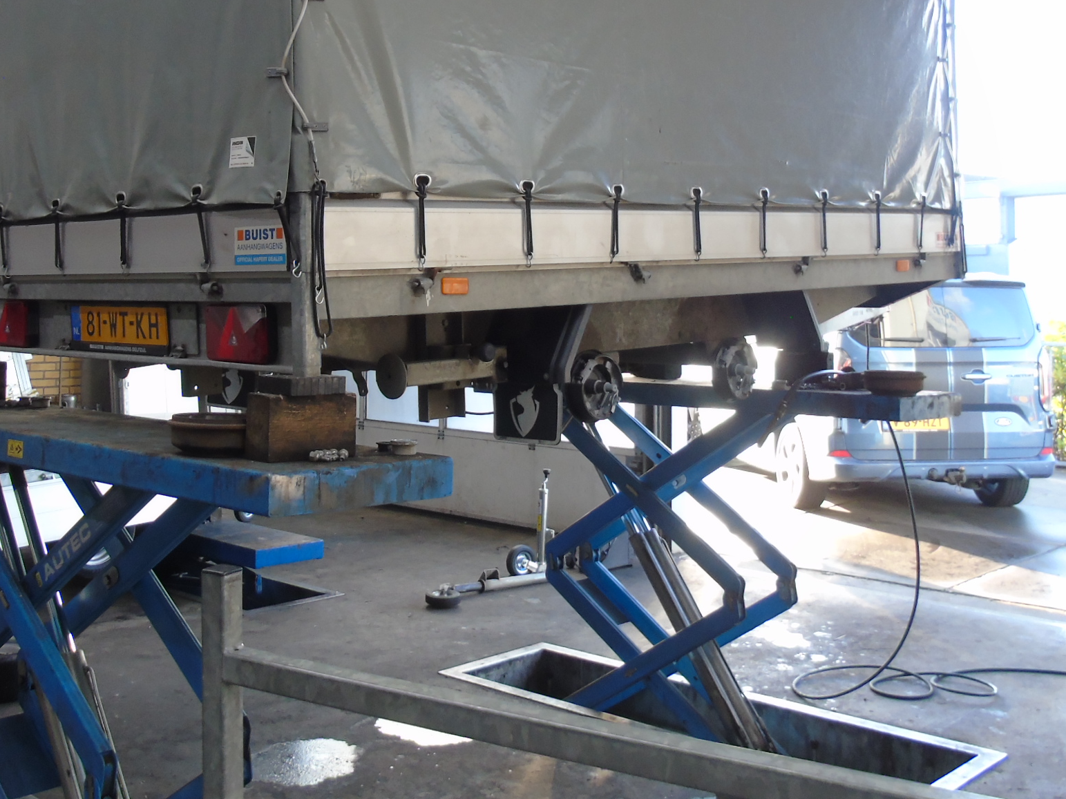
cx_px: 440
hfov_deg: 44.6
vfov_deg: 33.8
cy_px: 222
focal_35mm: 42
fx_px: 1293
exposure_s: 1/30
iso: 160
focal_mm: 4.4
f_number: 3.4
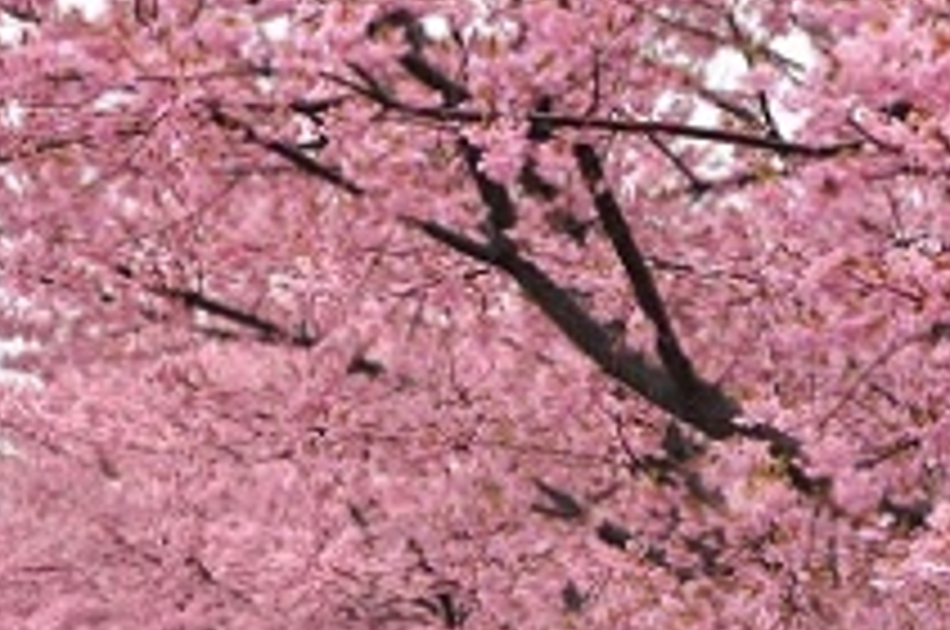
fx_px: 3926
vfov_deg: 9.2
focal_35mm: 149
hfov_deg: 13.8
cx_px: 248
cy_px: 423
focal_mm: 42
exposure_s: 1/200
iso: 400
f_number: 4.8
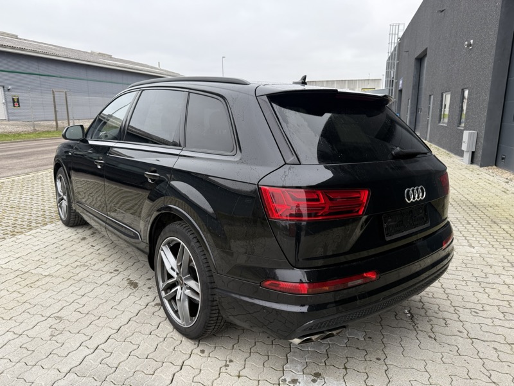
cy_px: 193
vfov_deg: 56.8
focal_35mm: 24
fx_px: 356
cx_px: 257
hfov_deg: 71.6
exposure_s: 1/165
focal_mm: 6.76
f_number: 1.78
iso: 100
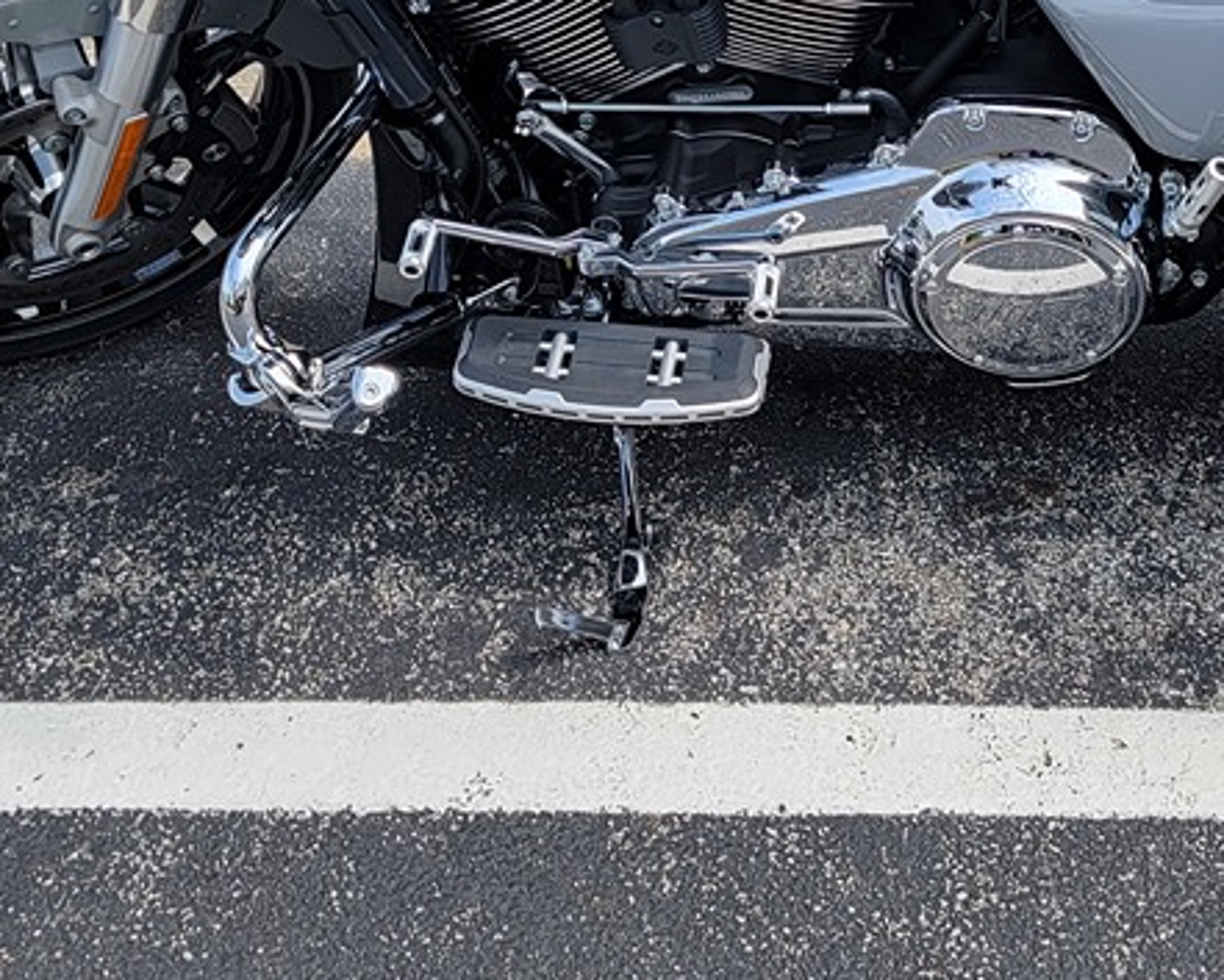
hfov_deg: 27.4
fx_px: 2464
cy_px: -53
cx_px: 958
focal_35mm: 68
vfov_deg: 21.5
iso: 16
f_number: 1.8
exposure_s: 1/492
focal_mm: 6.7
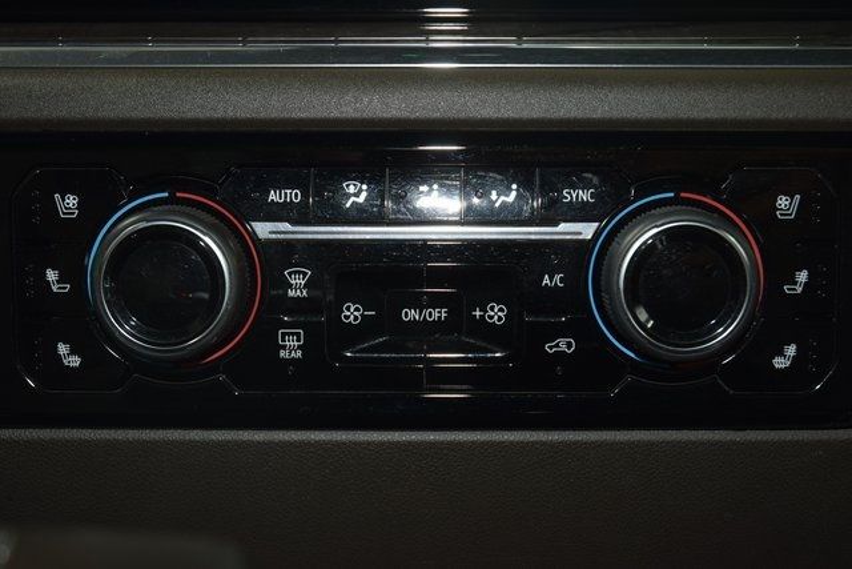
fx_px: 1420
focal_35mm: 60
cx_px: 426
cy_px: 284
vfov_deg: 22.6
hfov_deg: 33.4
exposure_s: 1/20
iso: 500
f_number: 4.2
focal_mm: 40
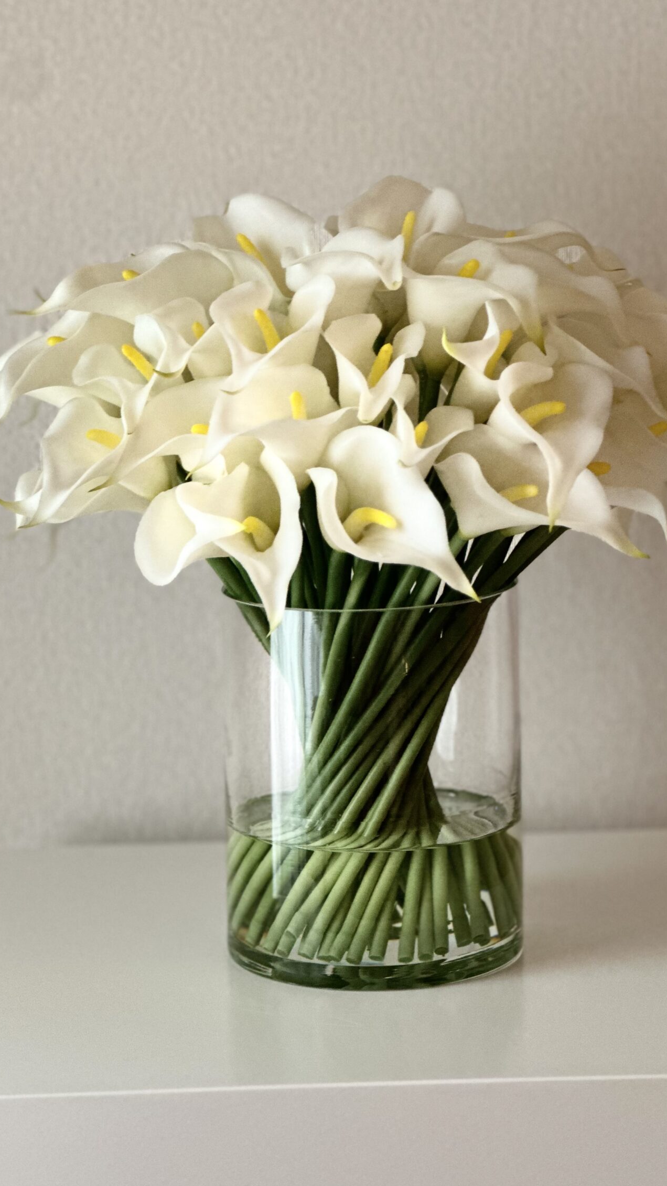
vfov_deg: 22.5
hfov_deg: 12.7
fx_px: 2987
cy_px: 625
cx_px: 370
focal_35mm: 95
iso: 400
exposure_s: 1/17
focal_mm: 9
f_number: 2.8
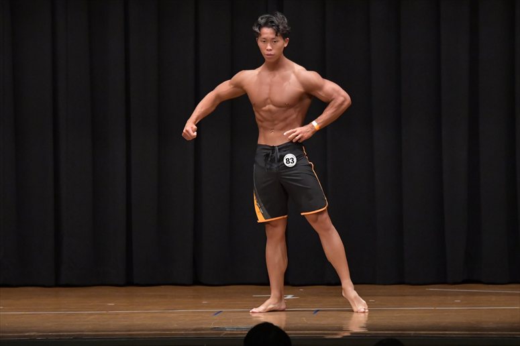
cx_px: 260
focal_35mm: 225
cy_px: 173
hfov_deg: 9.2
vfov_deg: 6.1
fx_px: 3248
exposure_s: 1/400
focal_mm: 150
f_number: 5.6
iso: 6400
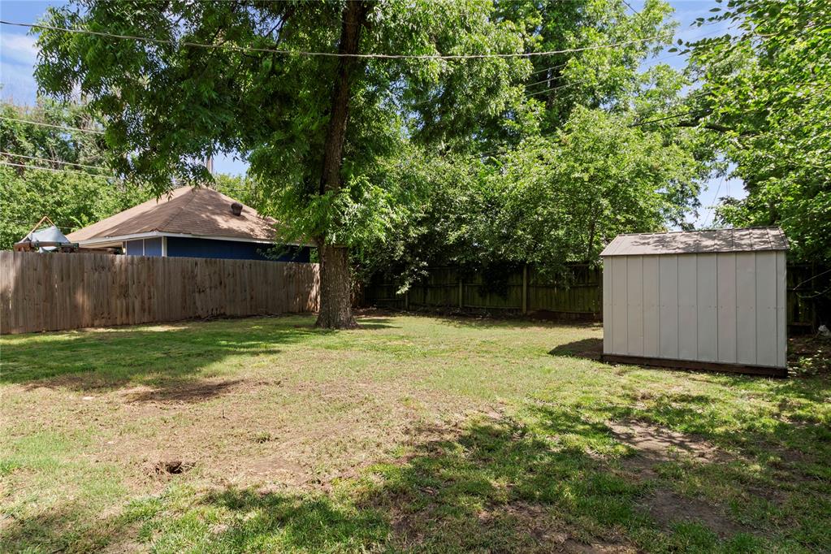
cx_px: 416
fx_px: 462
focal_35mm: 20
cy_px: 277
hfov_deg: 84.0
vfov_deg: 61.9
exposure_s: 1/80
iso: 200
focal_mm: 10
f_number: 8
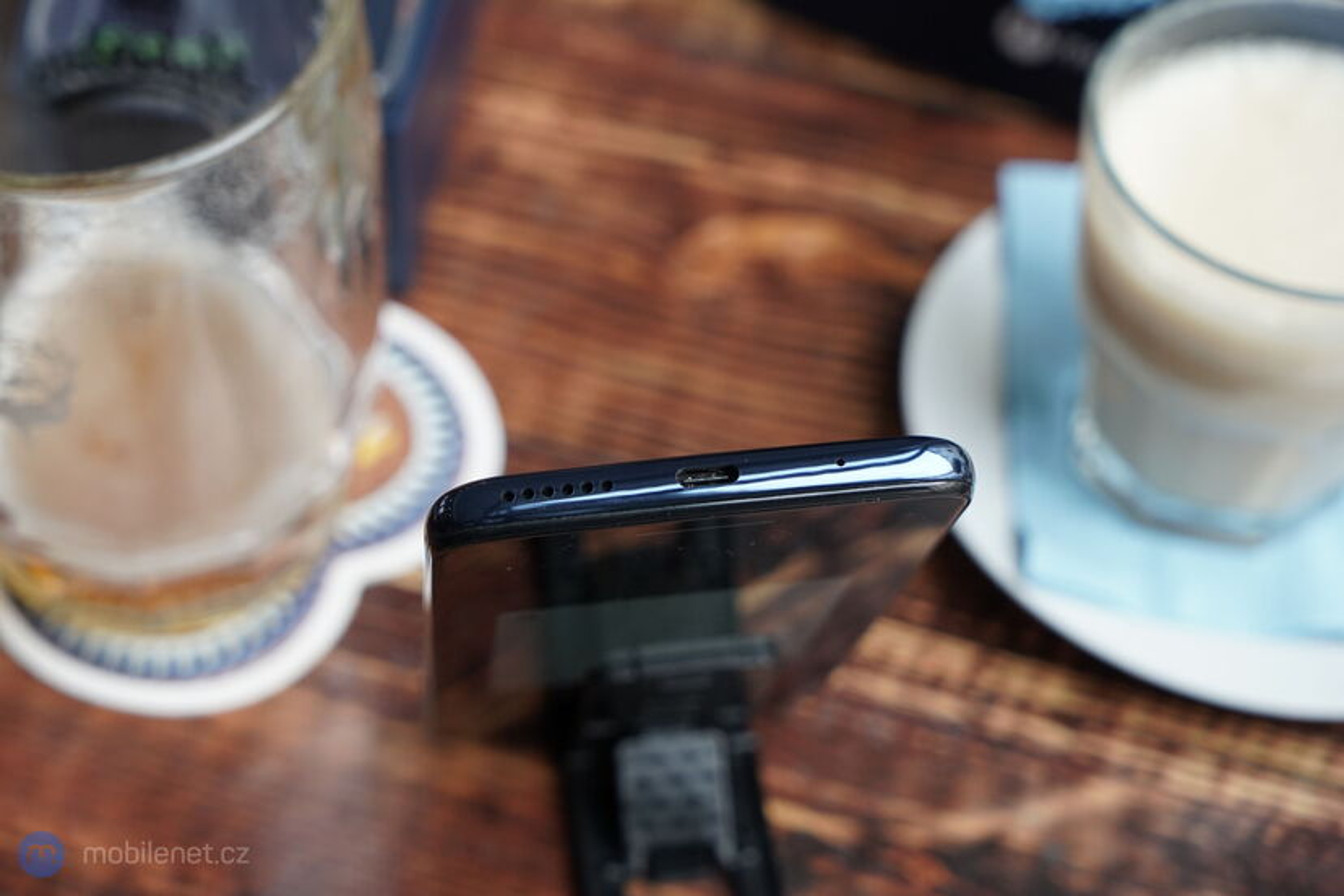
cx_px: 672
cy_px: 448
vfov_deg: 19.5
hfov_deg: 28.8
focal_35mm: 70
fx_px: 2613
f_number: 6.3
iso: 2000
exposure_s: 1/250
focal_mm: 70
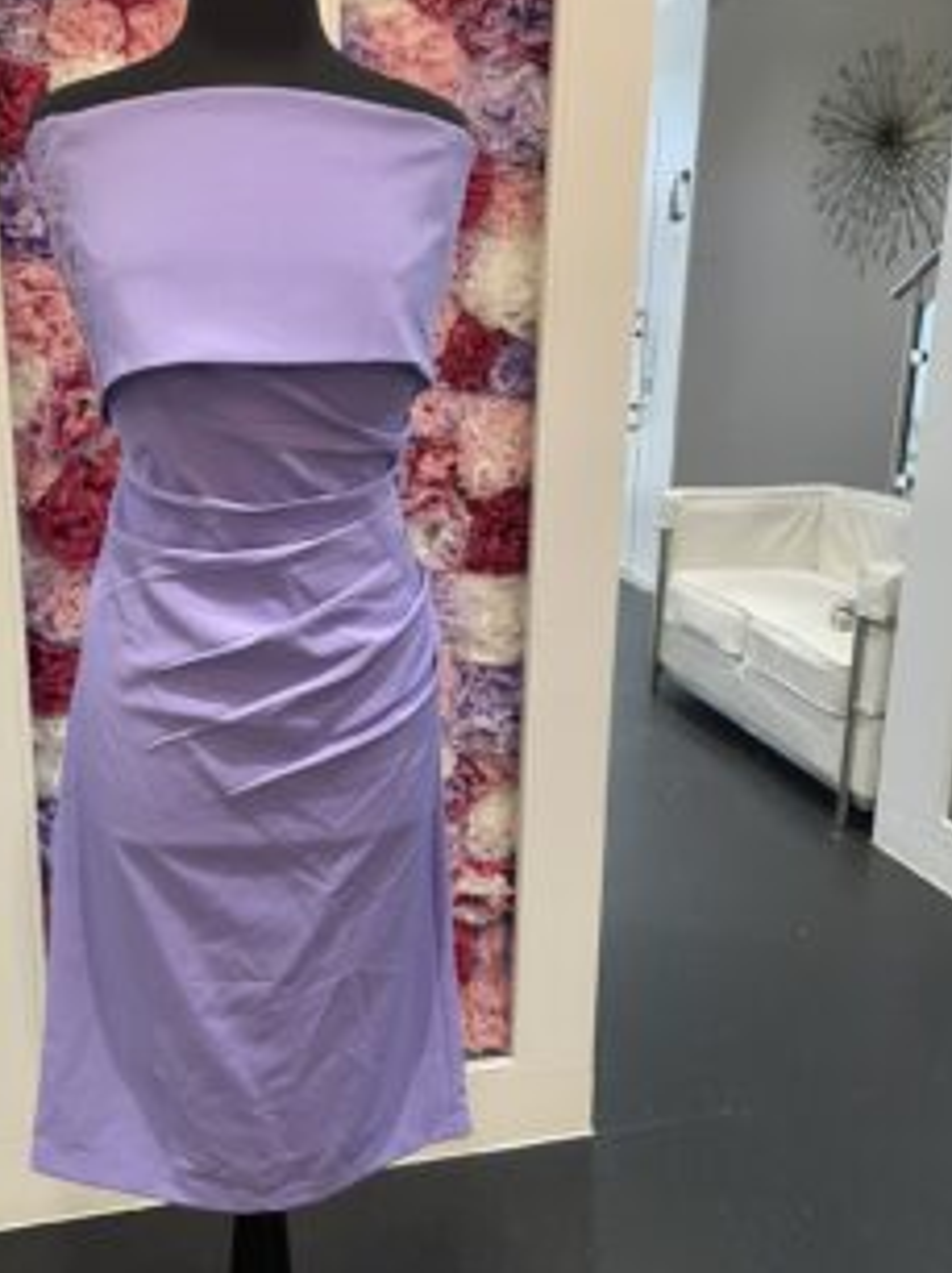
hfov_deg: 41.4
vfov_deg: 54.0
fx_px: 1248
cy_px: 616
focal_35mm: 34
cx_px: 345
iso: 125
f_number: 1.6
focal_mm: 4.2
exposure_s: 1/50
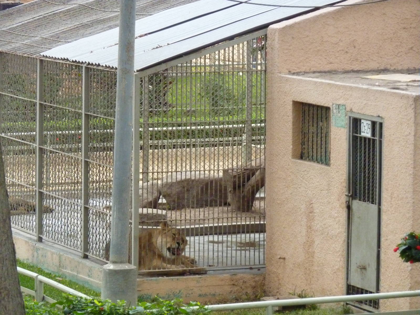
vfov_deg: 7.1
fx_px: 2548
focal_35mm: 210
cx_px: 210
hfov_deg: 9.4
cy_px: 158
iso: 800
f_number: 4.6
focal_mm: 34.4
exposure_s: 1/640
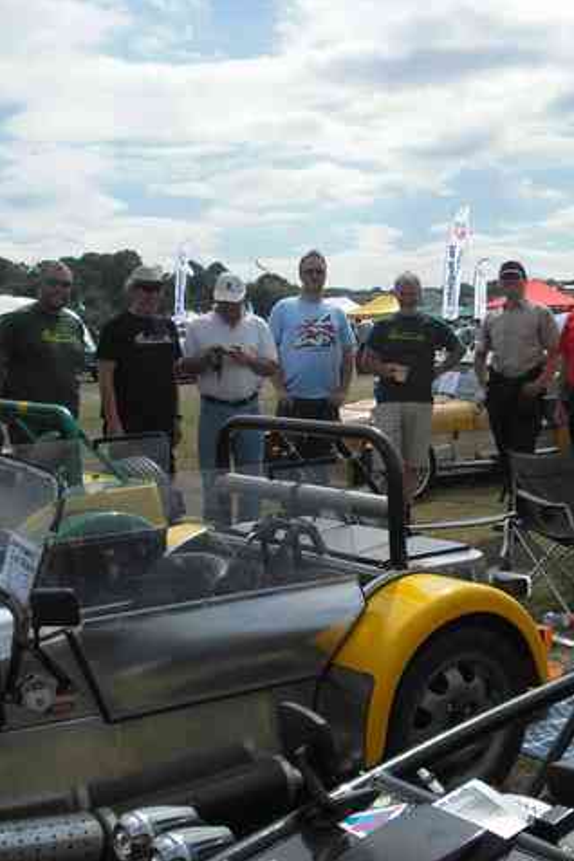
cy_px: 430
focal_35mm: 53
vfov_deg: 37.5
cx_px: 431
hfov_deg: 25.2
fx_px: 1267
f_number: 5.6
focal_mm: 6.2
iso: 64
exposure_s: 1/640
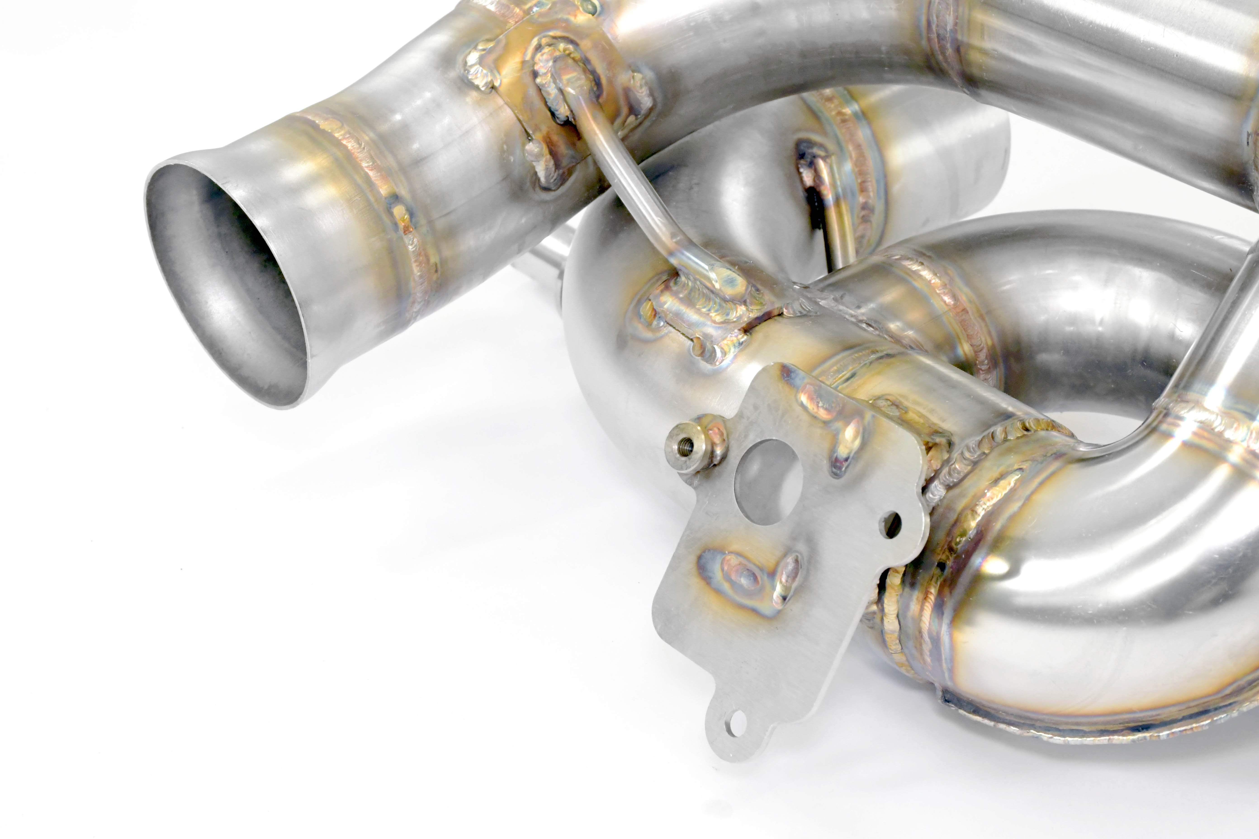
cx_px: 630
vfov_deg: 17.5
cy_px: 420
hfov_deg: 26.0
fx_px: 2728
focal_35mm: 78
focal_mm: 52
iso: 2500
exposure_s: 1/100
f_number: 13
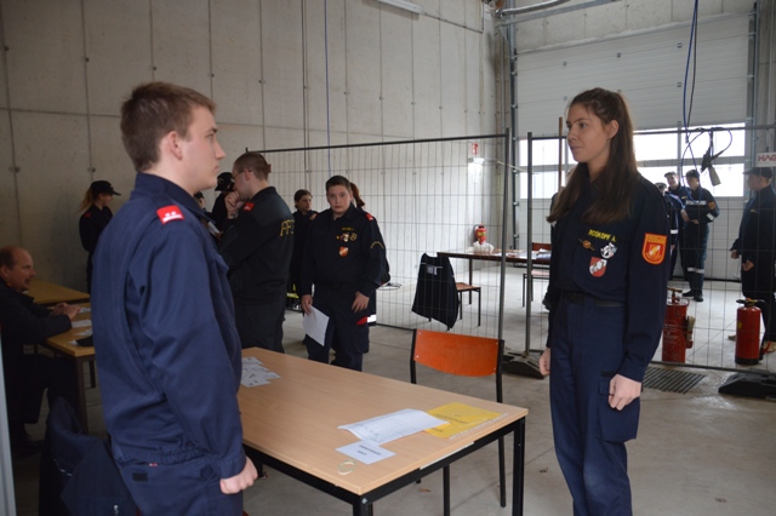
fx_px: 582
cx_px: 388
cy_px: 258
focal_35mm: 27
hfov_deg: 67.4
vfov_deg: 47.9
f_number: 3.5
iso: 400
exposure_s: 1/30
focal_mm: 18
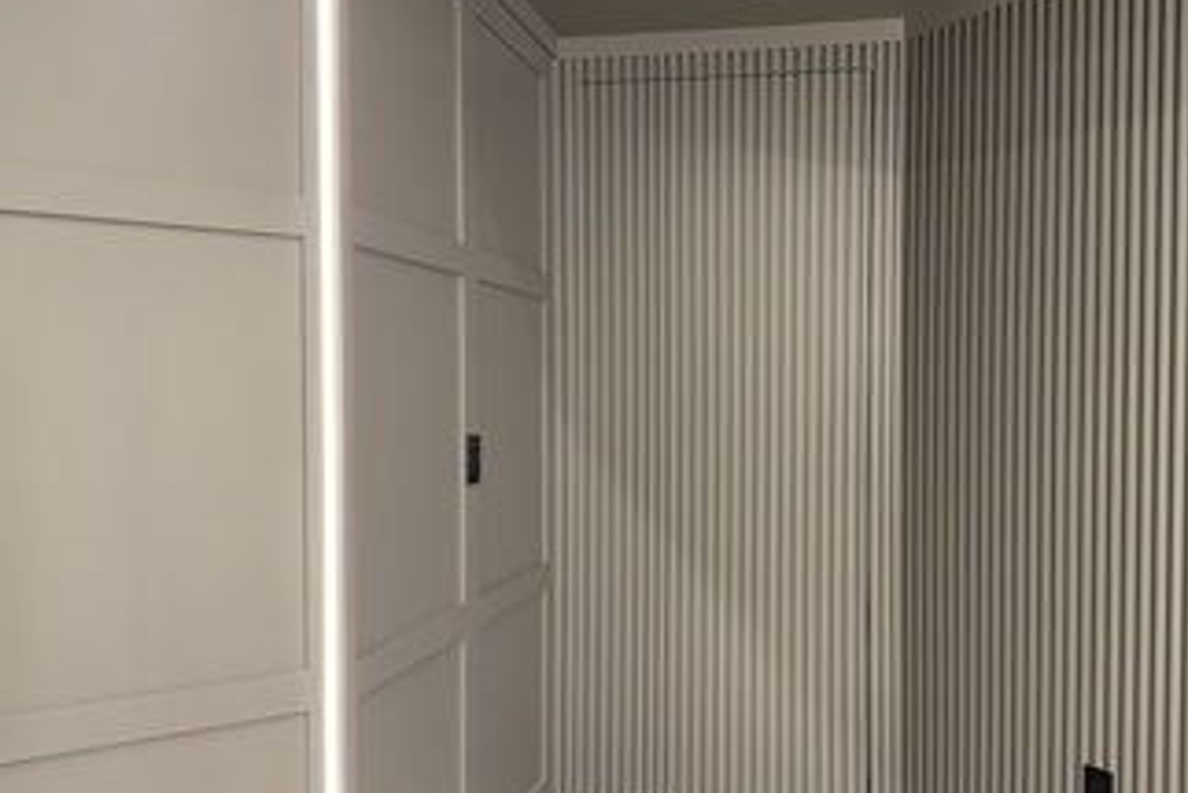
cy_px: 417
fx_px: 1023
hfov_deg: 59.8
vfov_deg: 42.4
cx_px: 708
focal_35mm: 31
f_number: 1.78
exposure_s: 1/60
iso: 250
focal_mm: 6.76
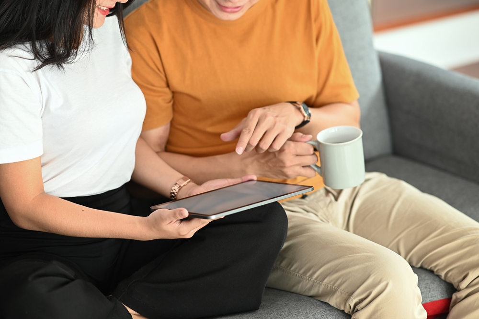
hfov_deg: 19.5
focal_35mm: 105
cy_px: 160
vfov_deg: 13.0
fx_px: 1396
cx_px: 240
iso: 200
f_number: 2.5
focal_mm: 105
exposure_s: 1/50
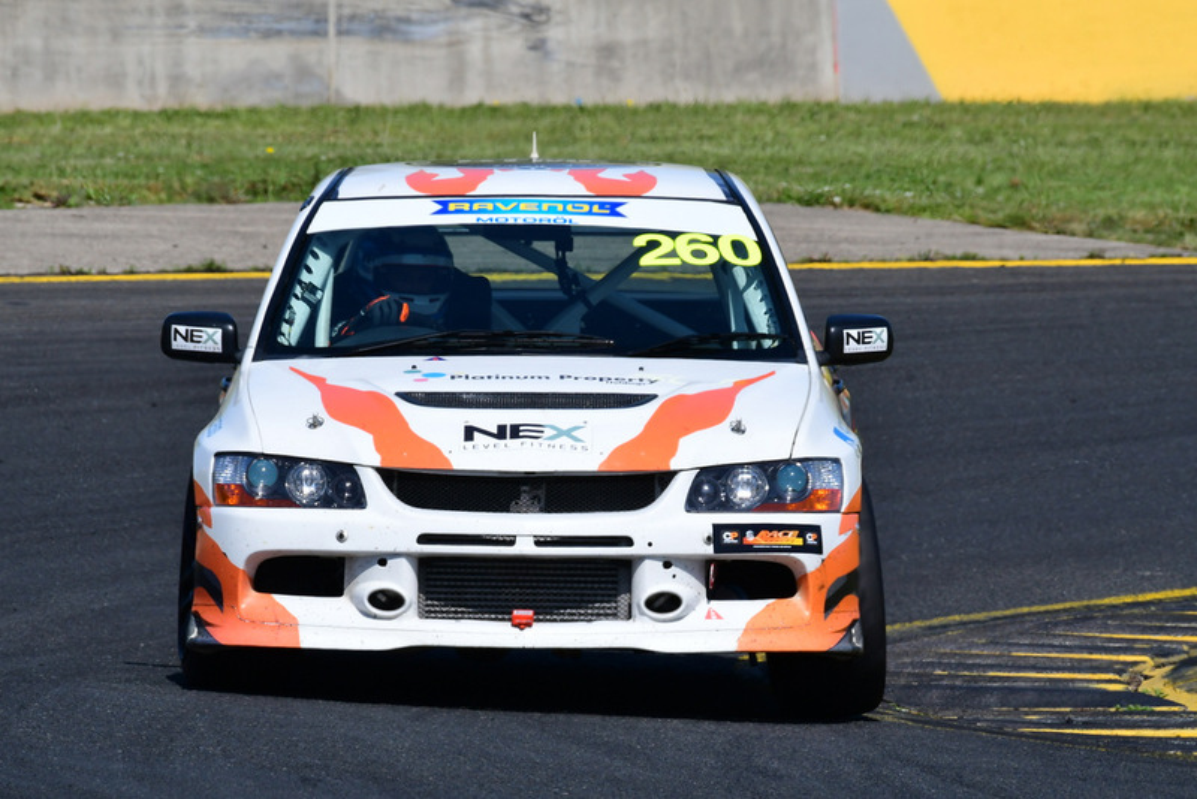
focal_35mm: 675
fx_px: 22451
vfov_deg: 2.0
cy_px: 400
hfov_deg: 3.1
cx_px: 598
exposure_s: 1/640
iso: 400
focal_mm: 450
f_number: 13
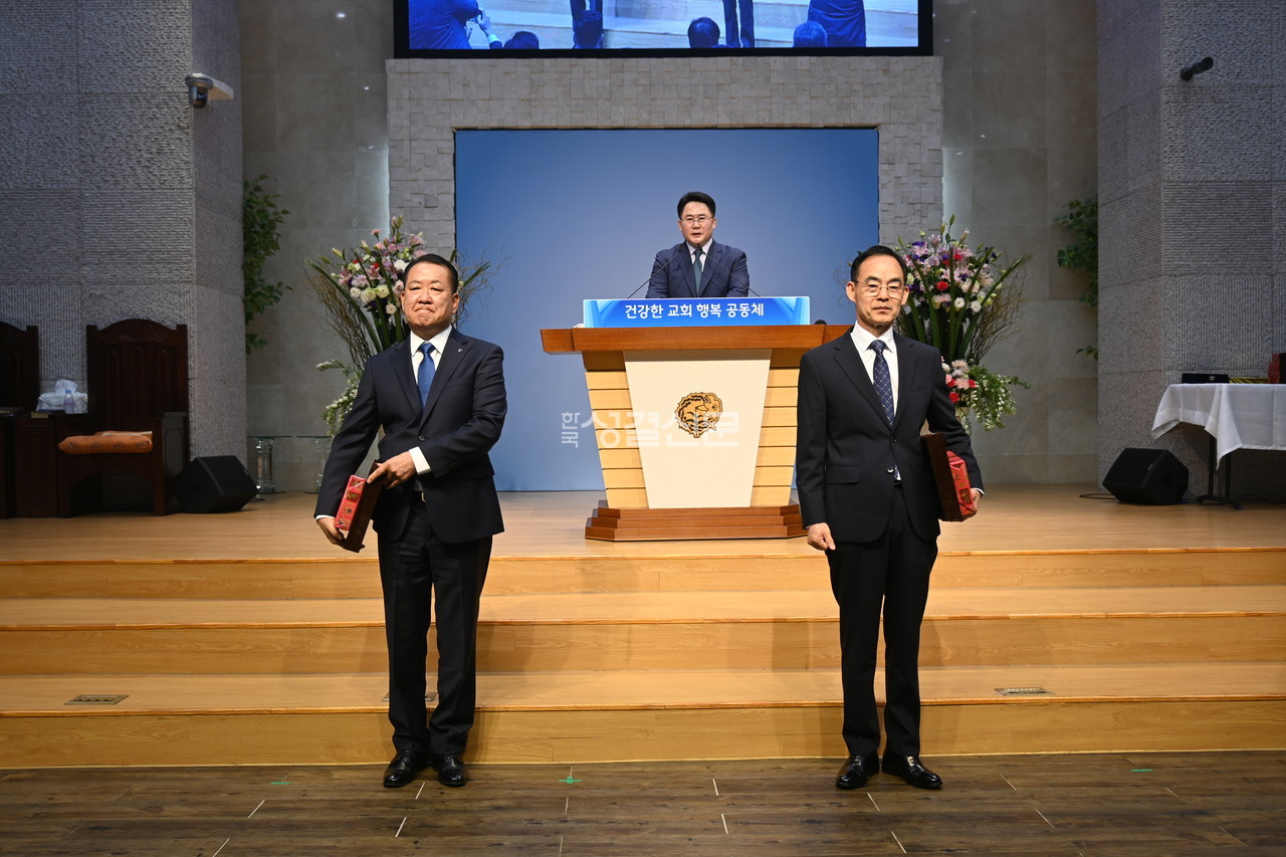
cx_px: 643
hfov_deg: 53.1
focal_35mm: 36
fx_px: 1286
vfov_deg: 36.9
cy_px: 428
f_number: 4.2
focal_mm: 24
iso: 100
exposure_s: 1/40
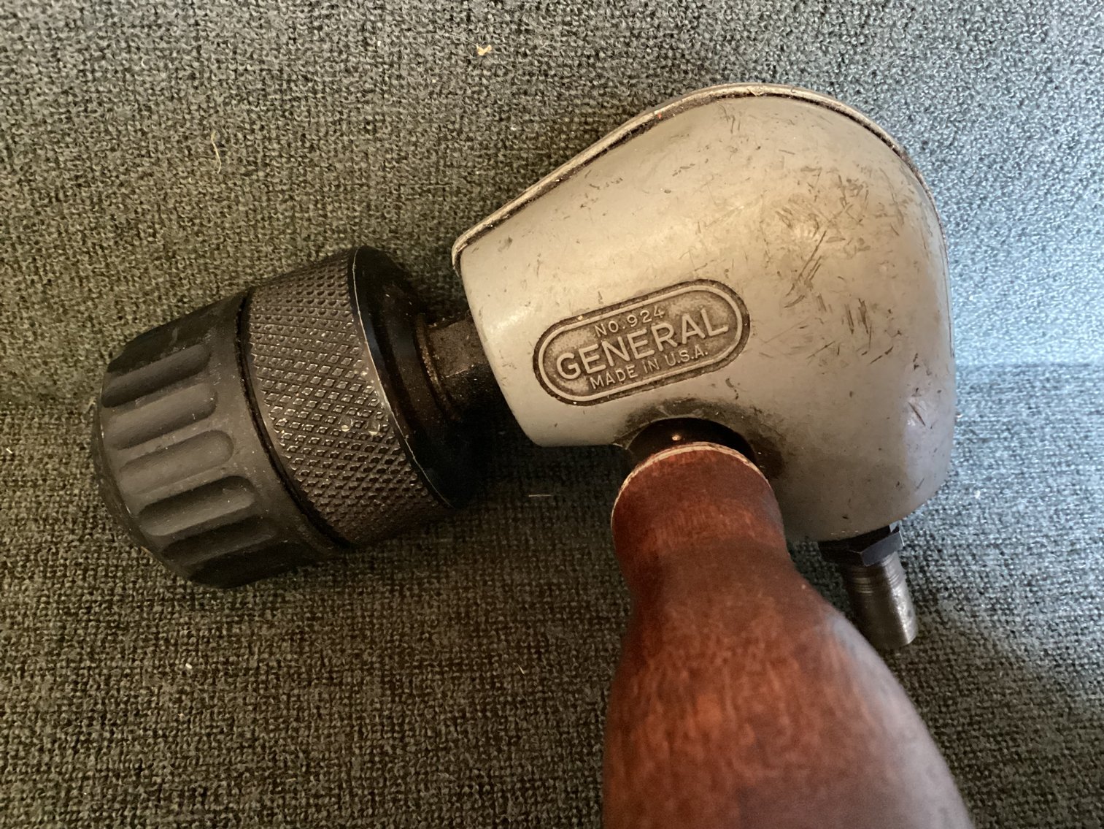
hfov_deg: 58.3
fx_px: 989
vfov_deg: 45.4
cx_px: 552
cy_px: 414
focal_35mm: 31
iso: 800
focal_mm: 3.3
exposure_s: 1/20
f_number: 2.4
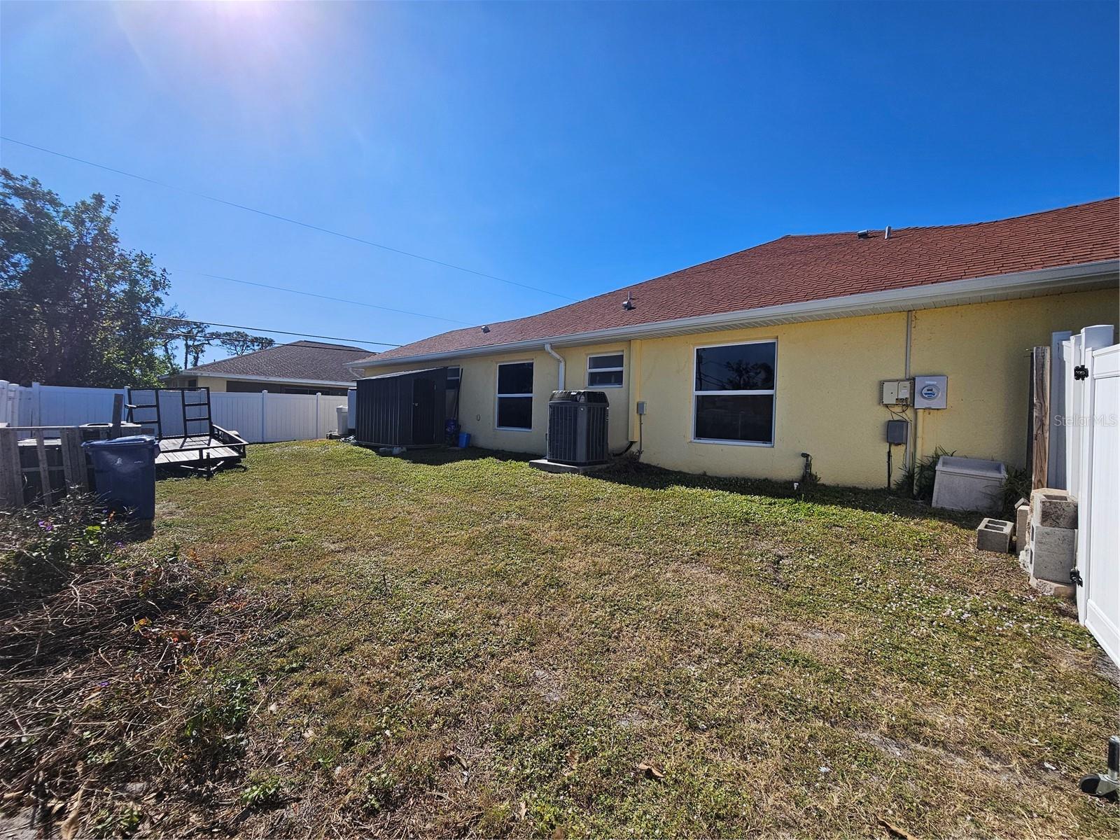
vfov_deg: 89.9
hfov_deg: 106.2
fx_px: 421
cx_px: 560
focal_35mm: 13
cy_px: 420
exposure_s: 1/2921
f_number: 2.2
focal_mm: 2.2
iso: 50
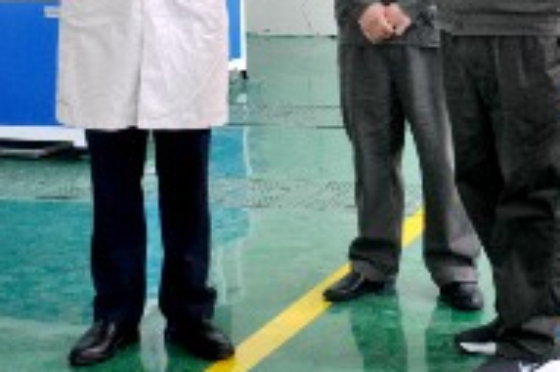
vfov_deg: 11.5
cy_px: 44
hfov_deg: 17.4
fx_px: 1834
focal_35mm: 118
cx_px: 252
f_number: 4.2
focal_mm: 30
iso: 720
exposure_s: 1/80
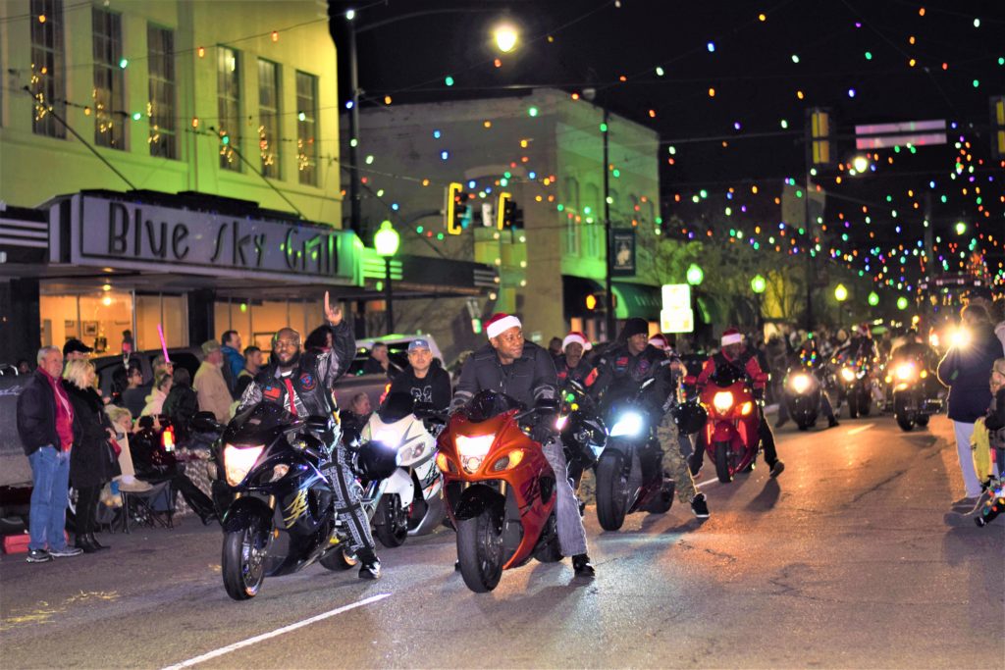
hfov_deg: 27.0
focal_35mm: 75
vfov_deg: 18.2
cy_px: 335
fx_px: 2094
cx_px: 502
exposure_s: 1/60
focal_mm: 50
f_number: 1.8
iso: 100
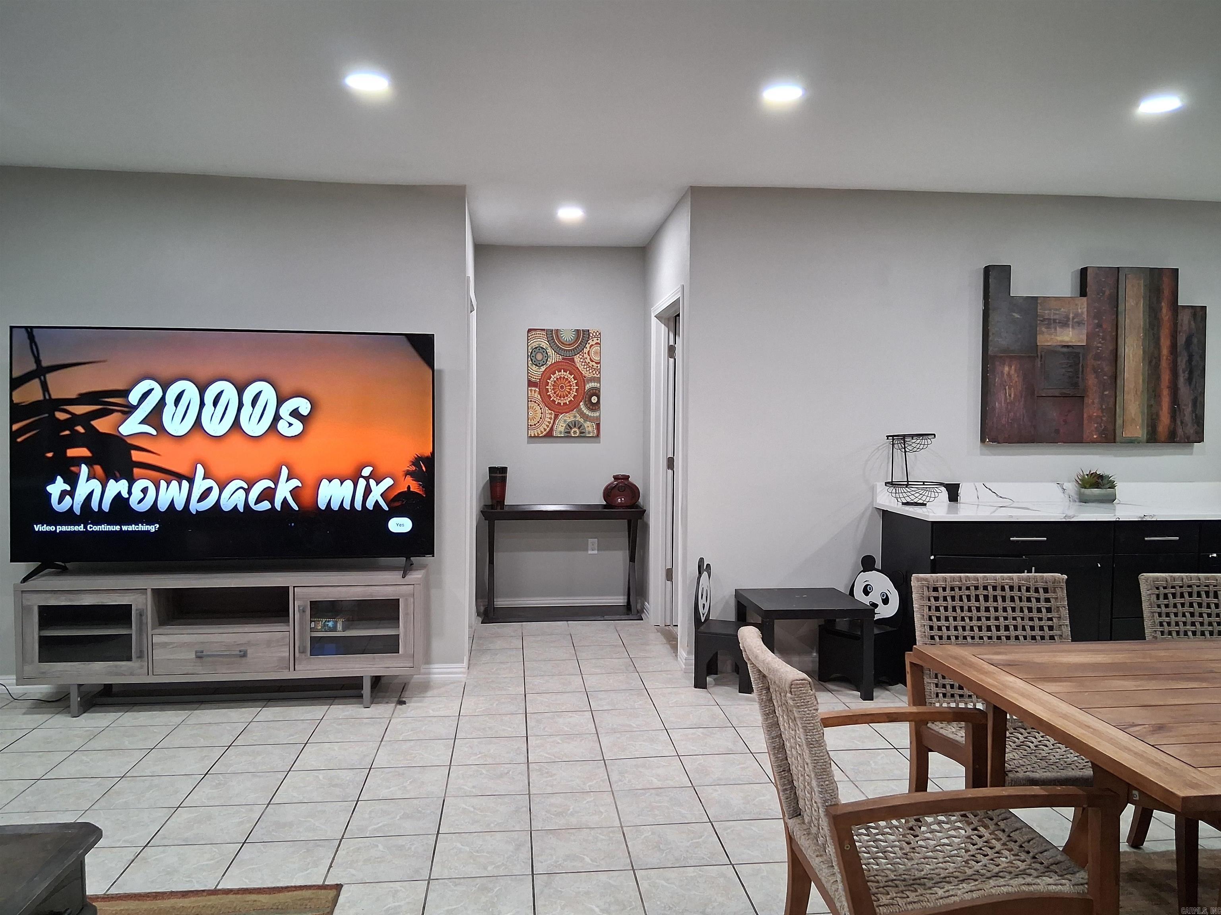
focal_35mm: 26
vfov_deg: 53.1
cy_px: 458
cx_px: 610
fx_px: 917
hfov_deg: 67.3
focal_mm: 3.98
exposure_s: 1/50
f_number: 1.8
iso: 250
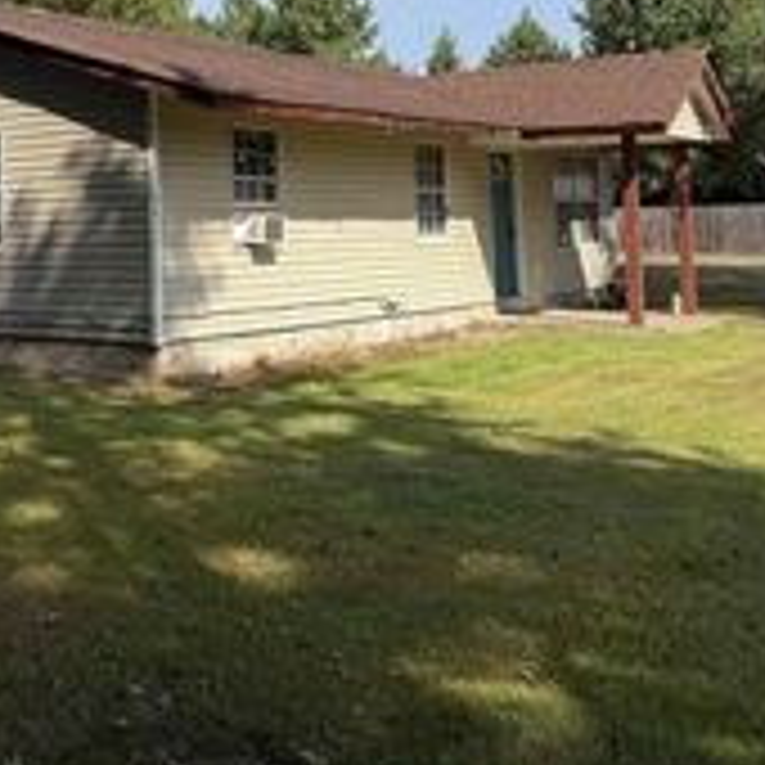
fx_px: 1250
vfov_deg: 32.9
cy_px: 135
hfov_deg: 32.5
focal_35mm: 50
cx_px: 90
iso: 80
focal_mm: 6.76
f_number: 1.78
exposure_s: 1/4167
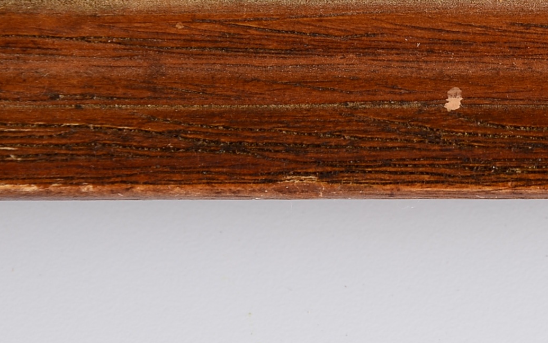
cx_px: 579
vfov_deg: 3.4
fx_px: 5694
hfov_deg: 5.5
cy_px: 76
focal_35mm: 381
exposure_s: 1/160
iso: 100
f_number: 11
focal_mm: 105
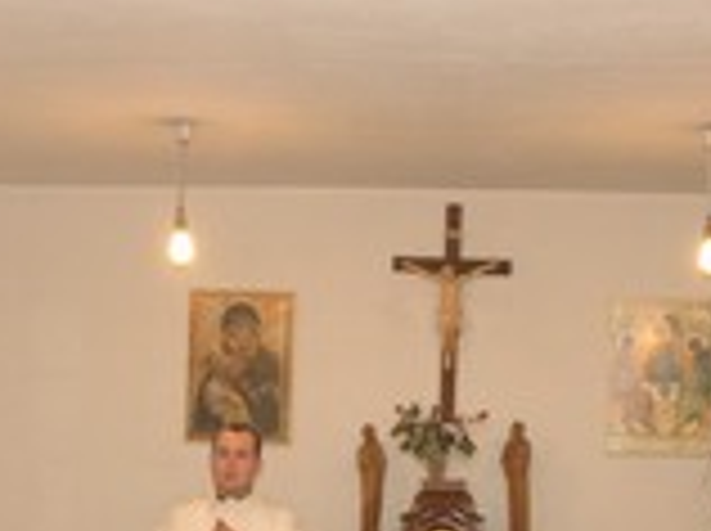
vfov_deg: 15.9
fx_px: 1871
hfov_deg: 21.5
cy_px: 518
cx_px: 369
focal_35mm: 91
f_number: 3.8
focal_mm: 25
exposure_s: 1/45
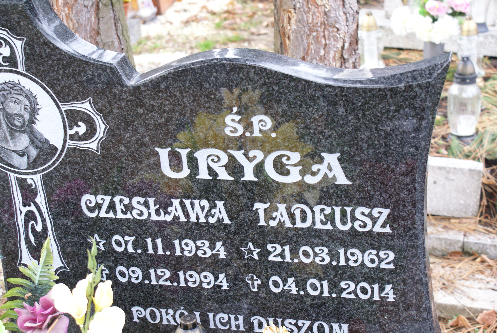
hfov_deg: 29.8
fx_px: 933
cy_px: 166
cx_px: 248
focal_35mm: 68
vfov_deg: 20.2
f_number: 5.6
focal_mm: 45
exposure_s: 1/40
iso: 400
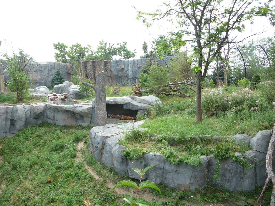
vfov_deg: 49.7
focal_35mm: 28
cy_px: 103
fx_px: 222
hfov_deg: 63.4
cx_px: 138
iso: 100
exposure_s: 1/200
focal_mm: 4.7
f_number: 3.3
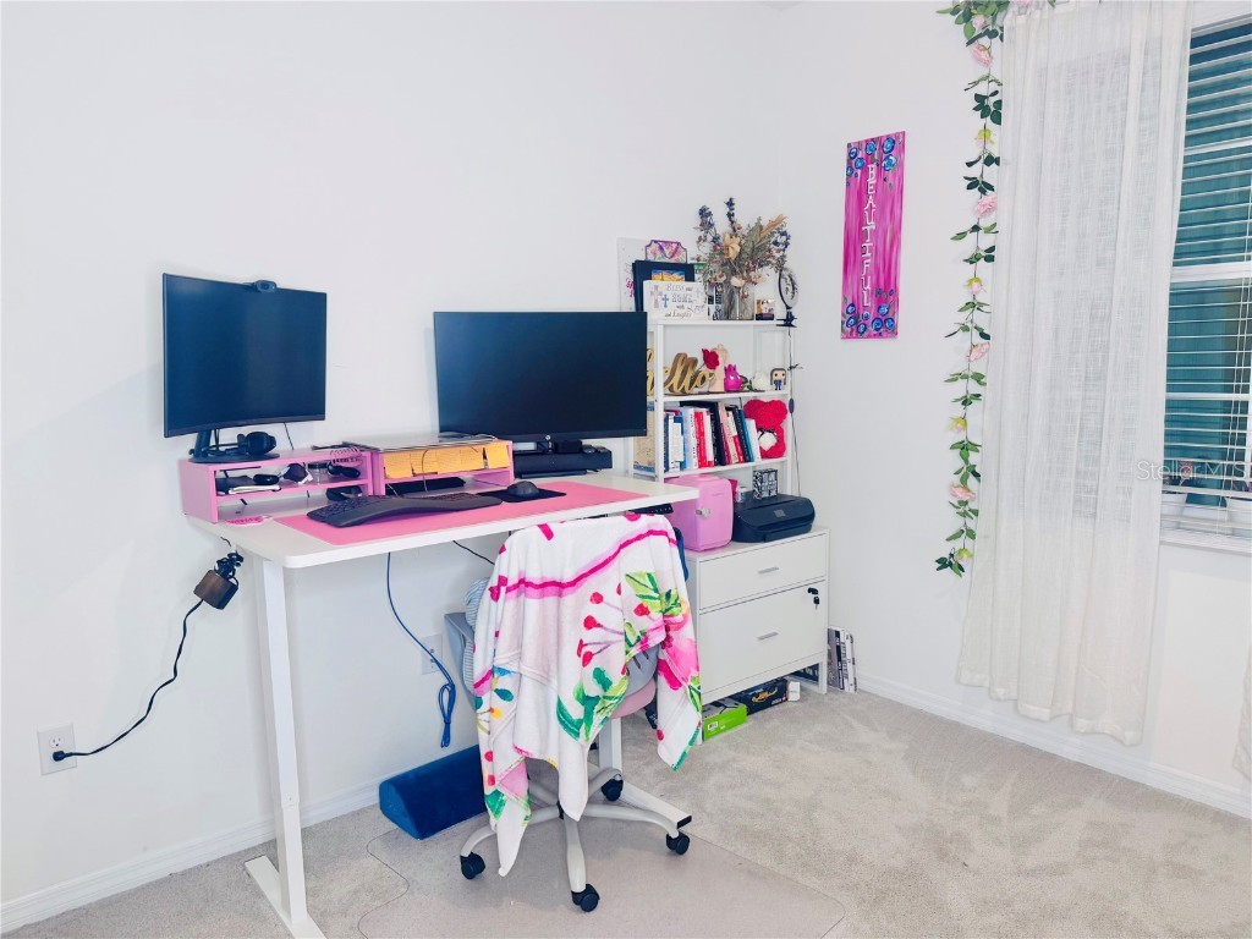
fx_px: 868
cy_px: 470
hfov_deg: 71.6
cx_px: 626
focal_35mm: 24
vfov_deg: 56.8
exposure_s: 1/120
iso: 100
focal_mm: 6.76
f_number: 1.78
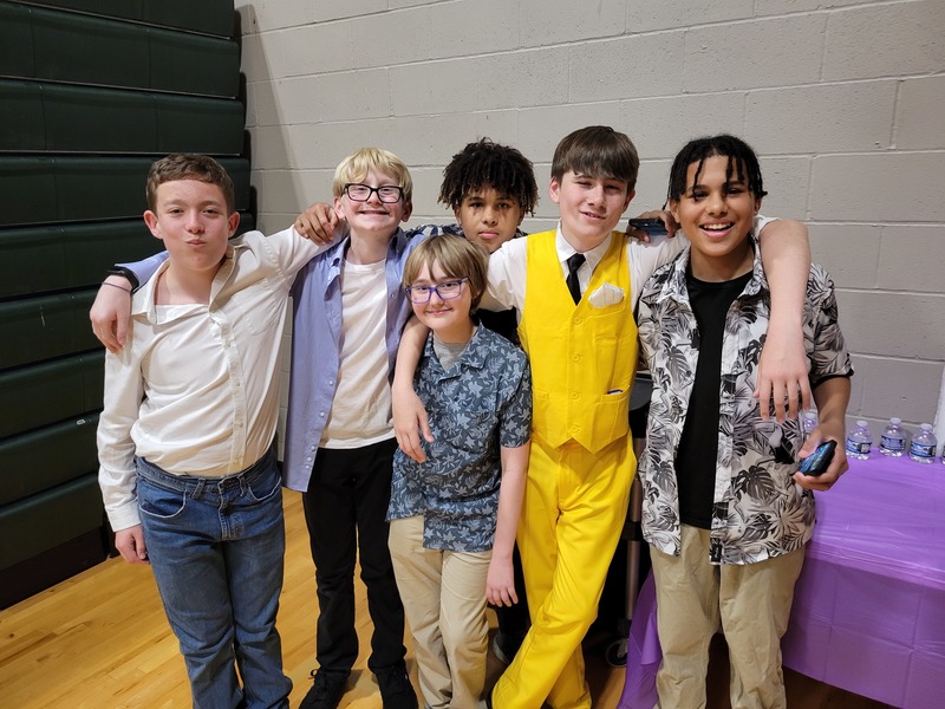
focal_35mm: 26
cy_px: 354
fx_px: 710
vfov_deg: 53.1
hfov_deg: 67.3
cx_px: 472
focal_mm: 5.4
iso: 500
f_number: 1.8
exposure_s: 1/40
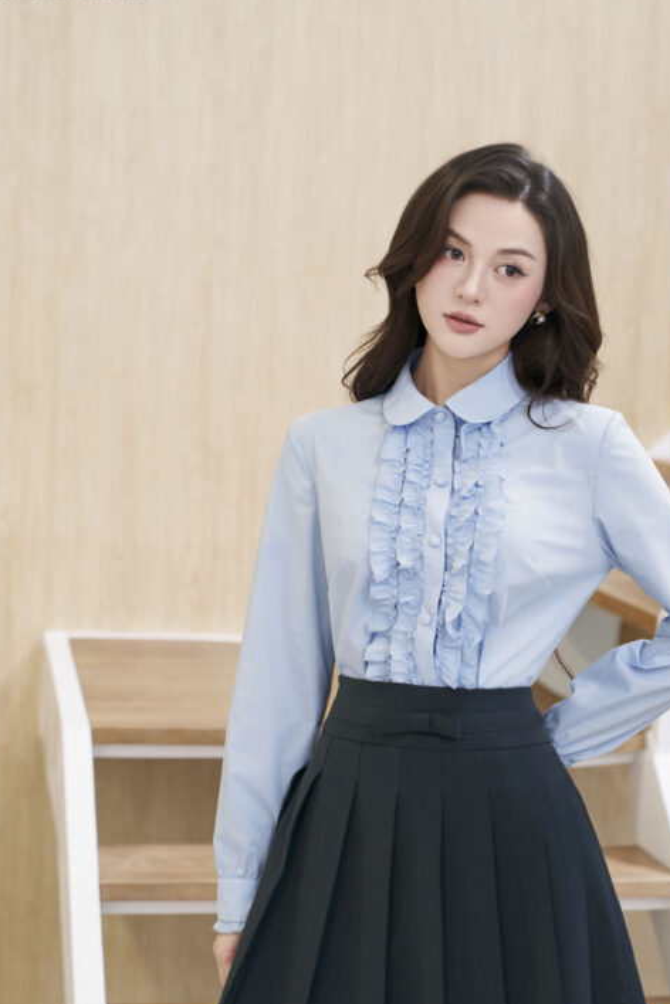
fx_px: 2429
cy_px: 595
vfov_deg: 23.3
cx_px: 456
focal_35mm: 87
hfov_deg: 15.7
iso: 800
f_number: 2.8
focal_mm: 62
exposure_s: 1/160
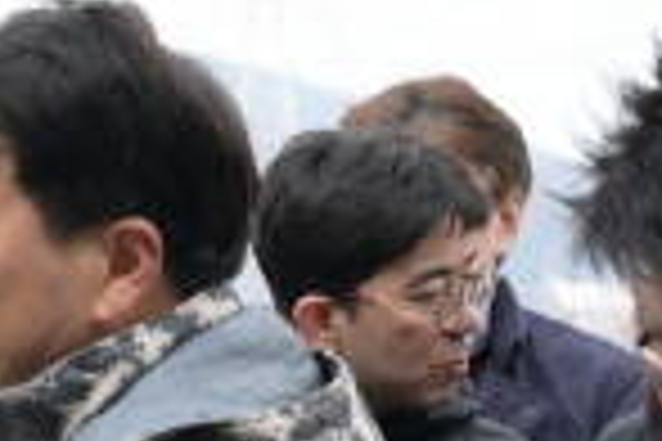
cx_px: -723
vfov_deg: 6.0
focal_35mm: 227
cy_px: 479
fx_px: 4174
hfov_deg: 8.5
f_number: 5
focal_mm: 52
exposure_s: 1/160
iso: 100
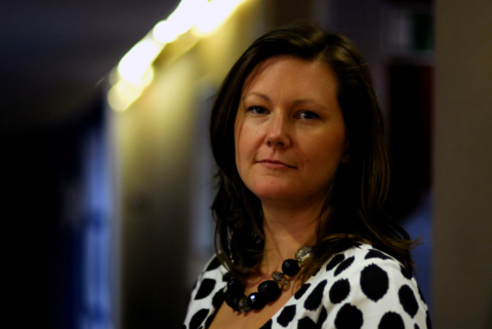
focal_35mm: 128
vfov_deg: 10.8
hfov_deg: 16.1
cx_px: 246
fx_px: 1744
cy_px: 164
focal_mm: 85
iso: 500
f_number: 1.8
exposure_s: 1/125
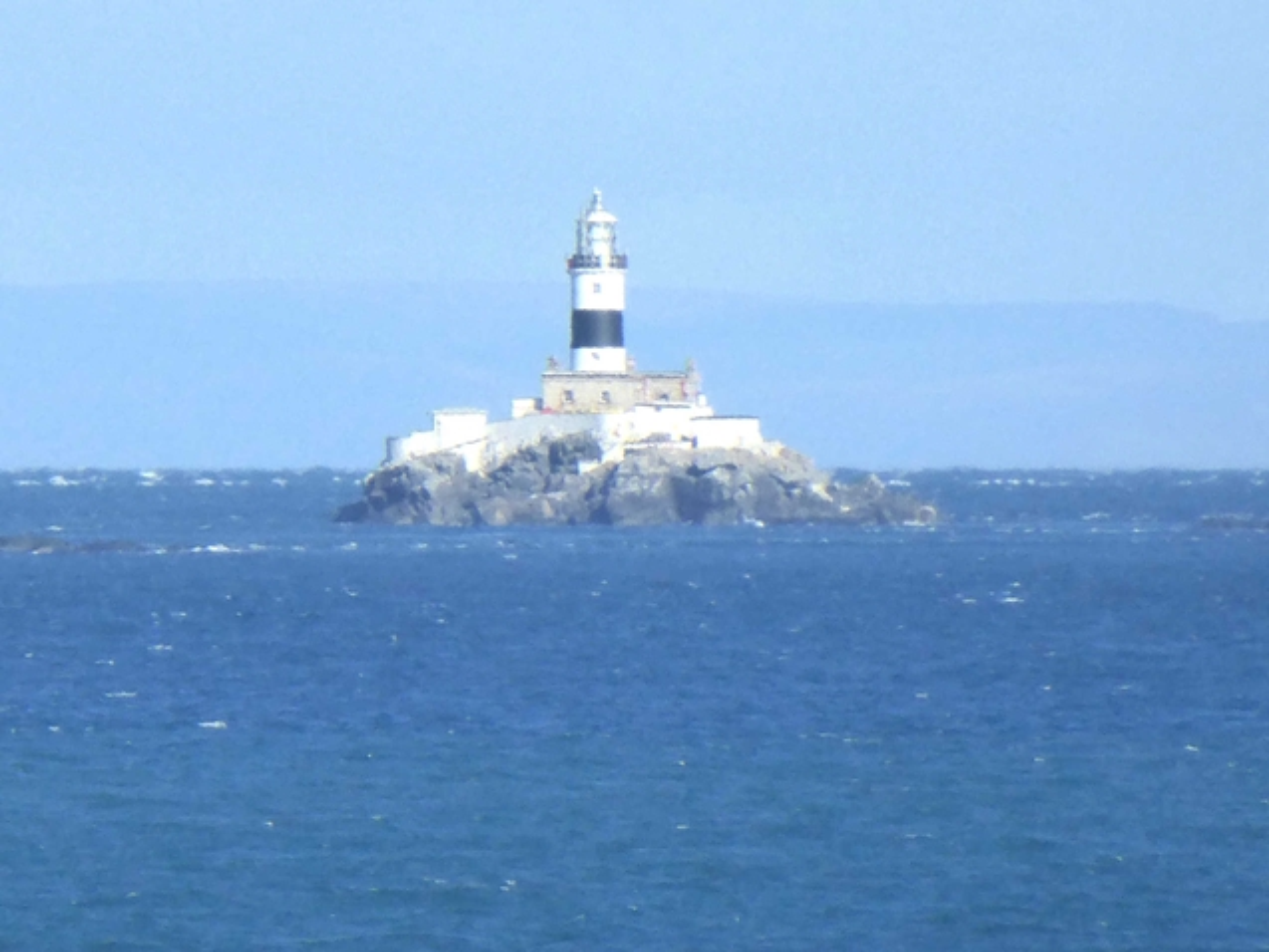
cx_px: 634
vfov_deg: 1.9
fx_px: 29333
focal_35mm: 800
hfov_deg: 2.5
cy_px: 476
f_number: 6.4
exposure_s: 1/640
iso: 200
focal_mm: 129
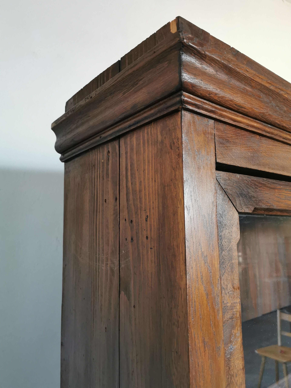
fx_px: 303
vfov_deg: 65.3
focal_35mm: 27
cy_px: 194
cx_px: 146
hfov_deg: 51.4
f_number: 1.6
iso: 250
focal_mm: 5.56
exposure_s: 1/50
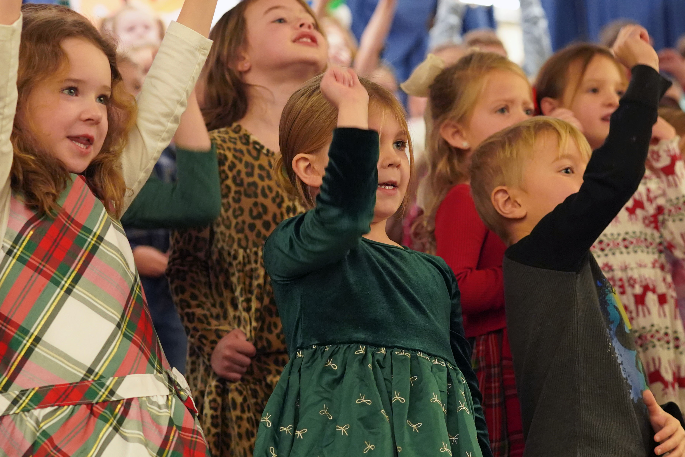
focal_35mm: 113
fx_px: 2150
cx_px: 363
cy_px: 192
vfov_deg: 12.1
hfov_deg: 18.1
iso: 6400
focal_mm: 70
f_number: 4
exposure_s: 1/160
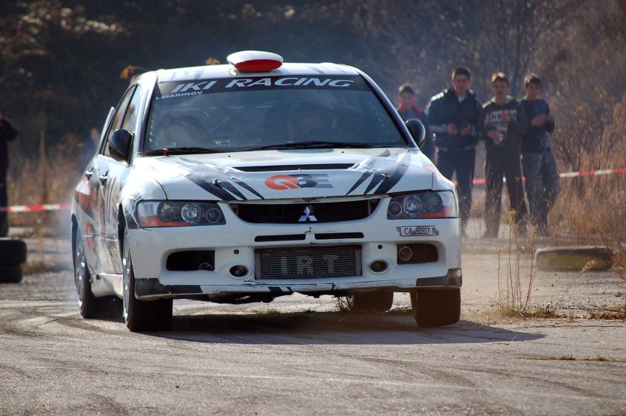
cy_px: 227
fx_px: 6393
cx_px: 268
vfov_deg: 3.7
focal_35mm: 368
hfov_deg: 5.6
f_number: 5.6
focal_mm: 200
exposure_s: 1/1000
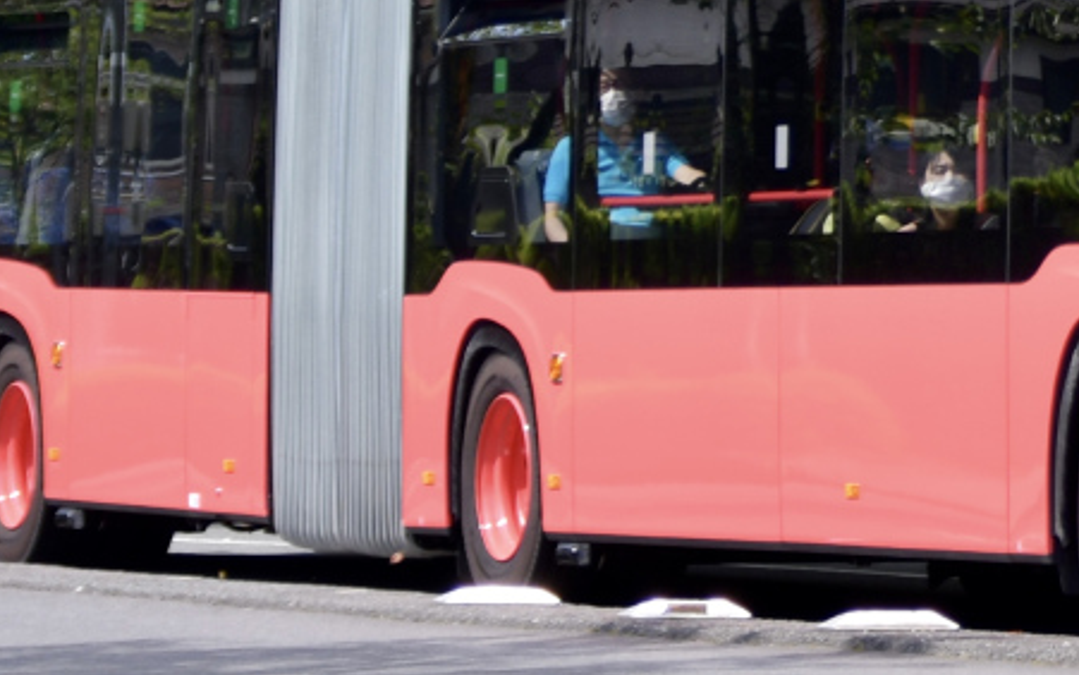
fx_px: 8558
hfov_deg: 7.2
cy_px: -171
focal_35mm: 291
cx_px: 1084
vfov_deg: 4.5
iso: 125
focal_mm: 66
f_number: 5
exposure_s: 1/500
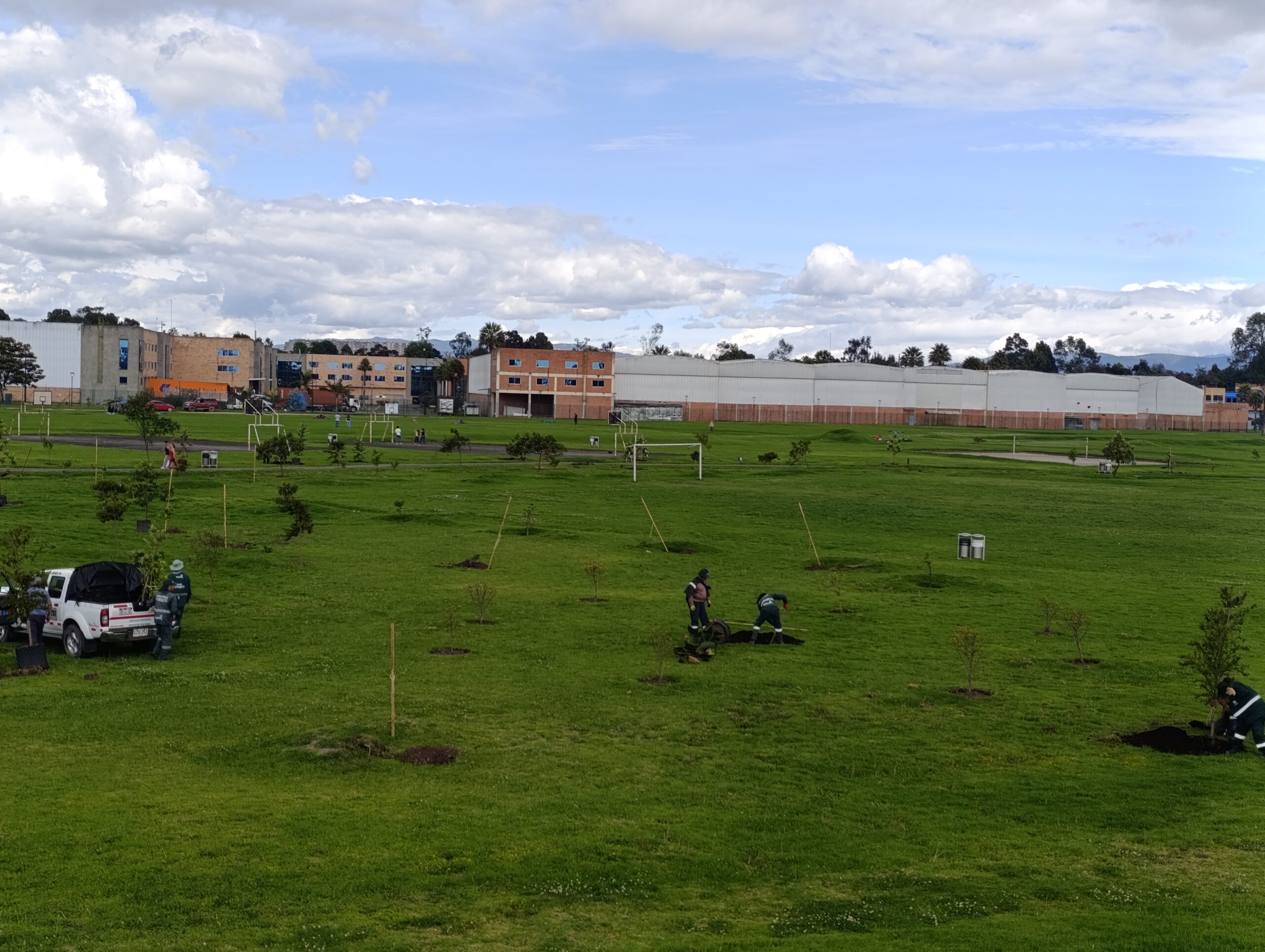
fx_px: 1684
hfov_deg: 41.2
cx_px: 632
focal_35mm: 46
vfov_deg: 31.6
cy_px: 476
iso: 50
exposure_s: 1/614
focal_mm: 6.14
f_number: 1.6
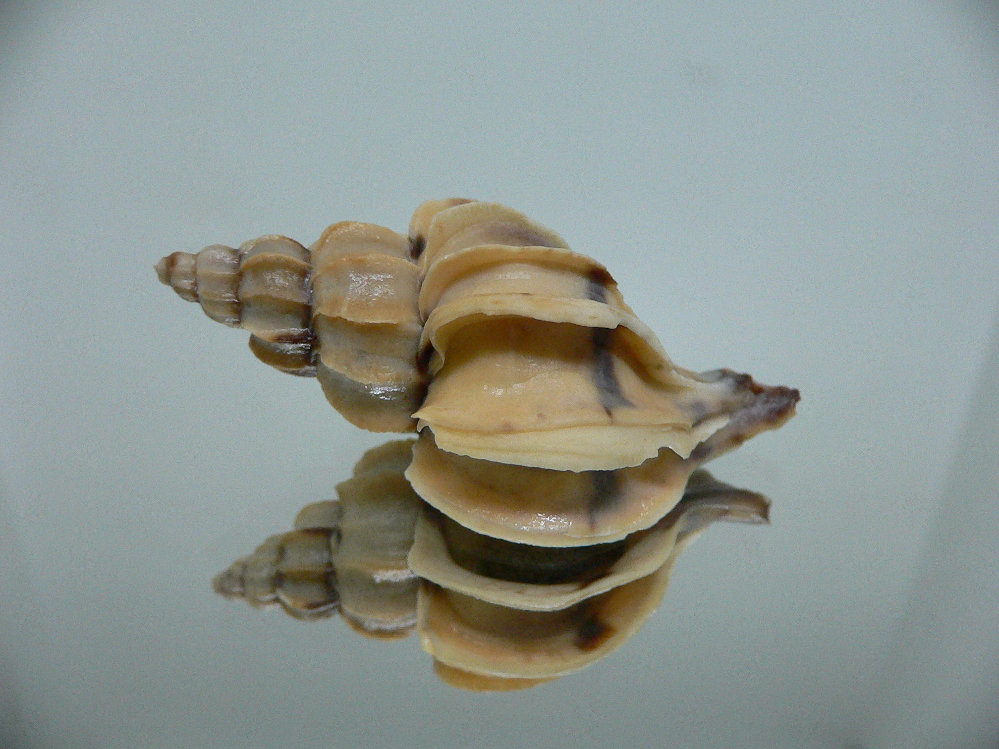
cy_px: 374
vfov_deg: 40.7
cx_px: 500
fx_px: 1010
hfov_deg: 52.6
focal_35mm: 35
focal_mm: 4.6
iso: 200
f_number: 2.8
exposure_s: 1/60
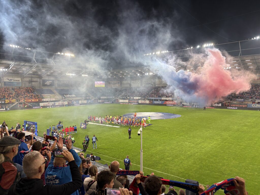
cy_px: 98
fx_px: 195
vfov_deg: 53.1
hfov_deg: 67.3
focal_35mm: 26
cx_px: 130
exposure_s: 1/100
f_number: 1.6
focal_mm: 5.96
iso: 64
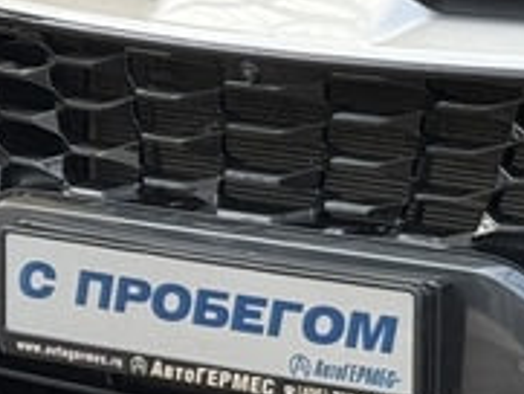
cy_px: -94
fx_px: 3620
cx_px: 941
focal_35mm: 239
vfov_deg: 6.2
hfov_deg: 8.0
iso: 64
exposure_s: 1/409
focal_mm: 6.76
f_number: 1.78
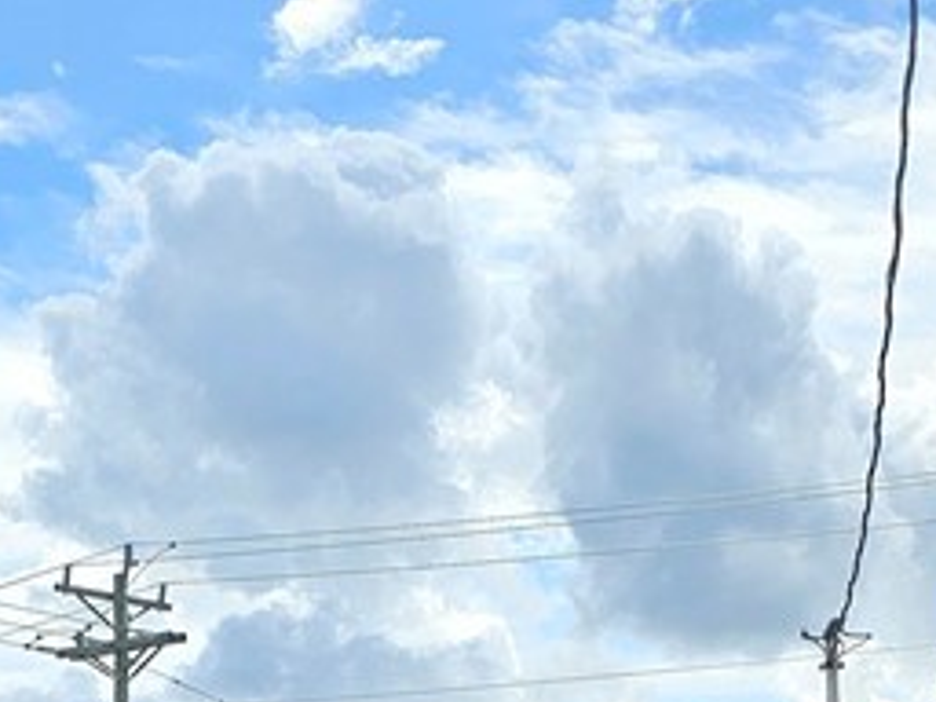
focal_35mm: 92
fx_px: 2488
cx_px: 165
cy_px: 1283
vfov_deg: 14.1
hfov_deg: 21.0
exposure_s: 1/1667
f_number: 1.7
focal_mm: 6.3
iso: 12
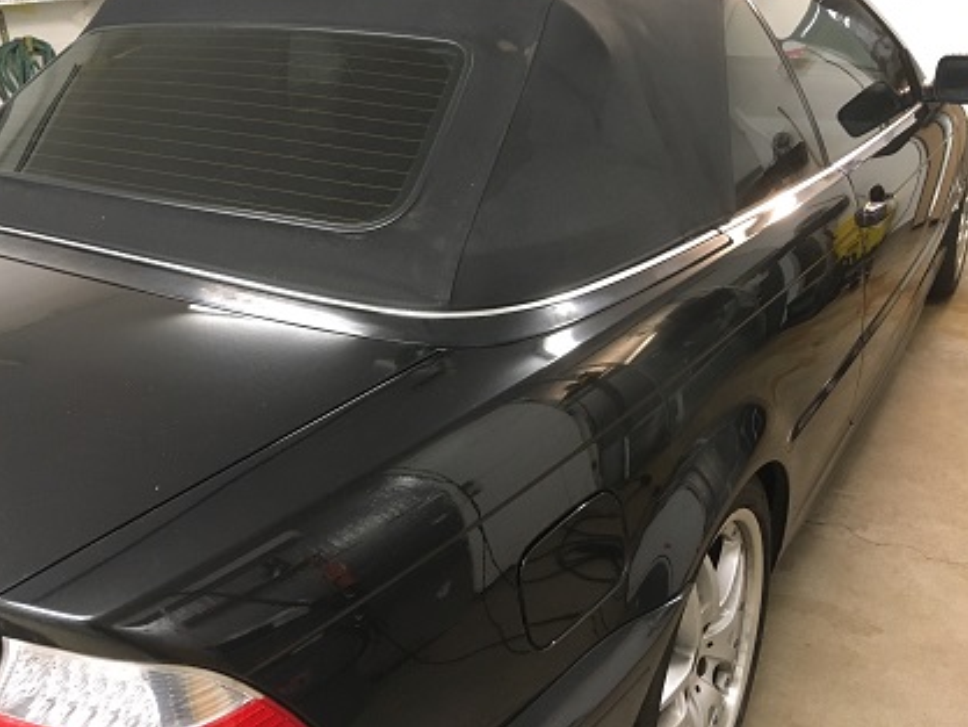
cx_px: 490
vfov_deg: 44.1
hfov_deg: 56.8
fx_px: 895
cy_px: 333
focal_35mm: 32
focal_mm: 4.15
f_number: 2.2
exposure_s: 1/30
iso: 200
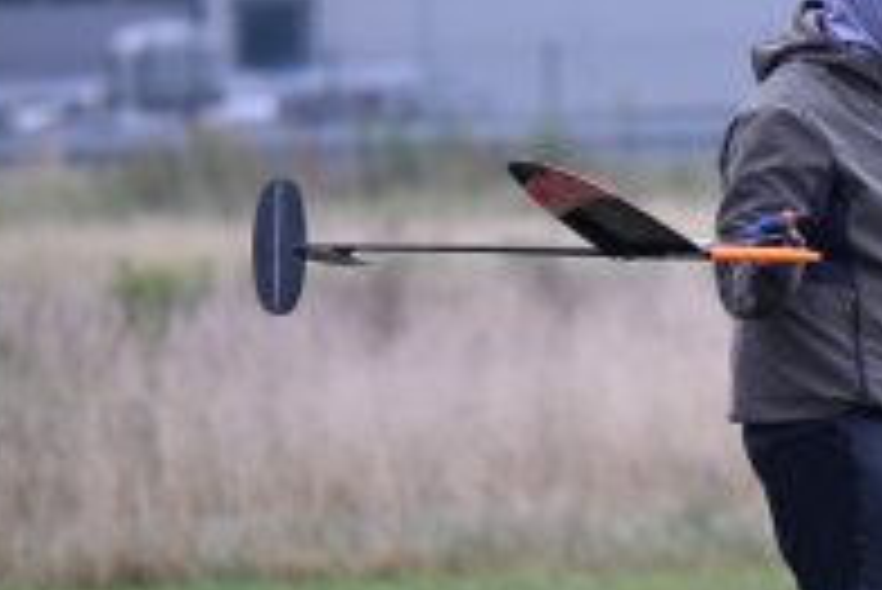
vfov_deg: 1.4
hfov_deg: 2.0
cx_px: 655
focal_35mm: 1015
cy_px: 378
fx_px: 24885
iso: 1250
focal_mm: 400
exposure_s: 1/400
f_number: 6.3
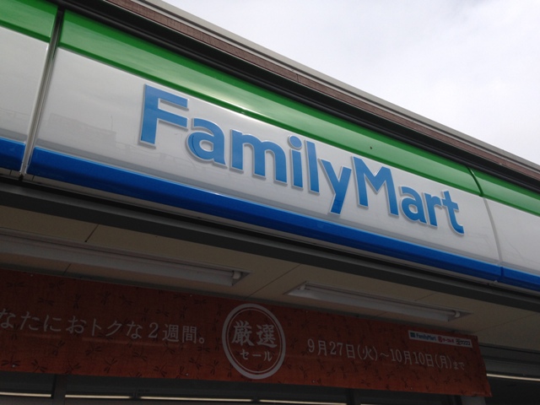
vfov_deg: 42.9
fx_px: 515
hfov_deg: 55.4
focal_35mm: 33
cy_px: 202
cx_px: 270
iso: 50
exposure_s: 1/2710
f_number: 2.4
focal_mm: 4.12
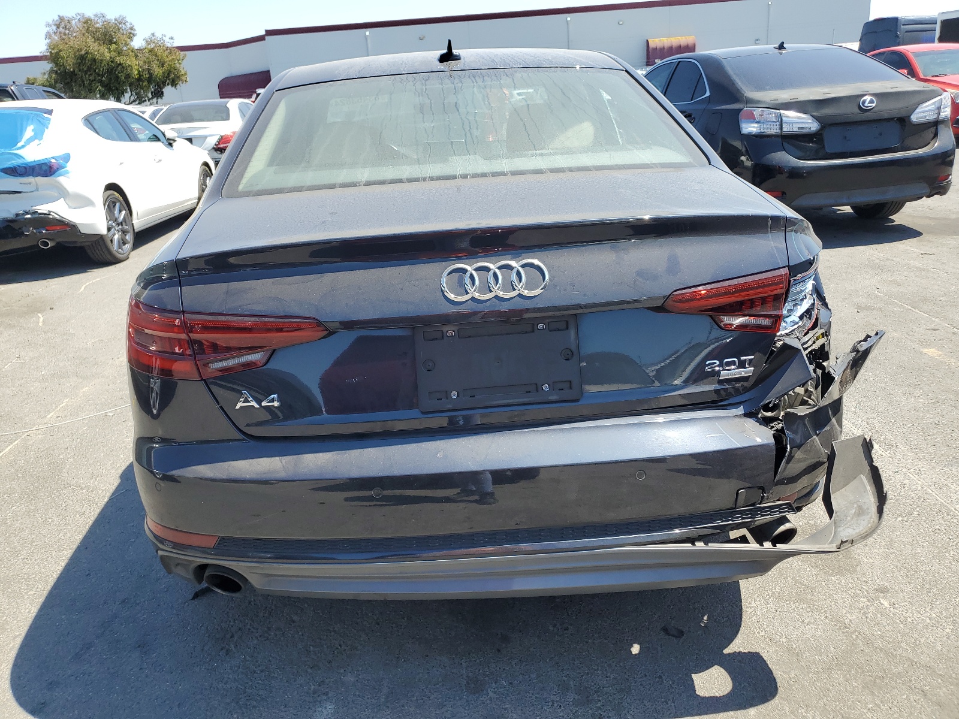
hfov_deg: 67.3
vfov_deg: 53.1
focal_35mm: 26
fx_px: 720
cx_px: 480
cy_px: 360
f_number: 1.5
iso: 50
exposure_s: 1/1429
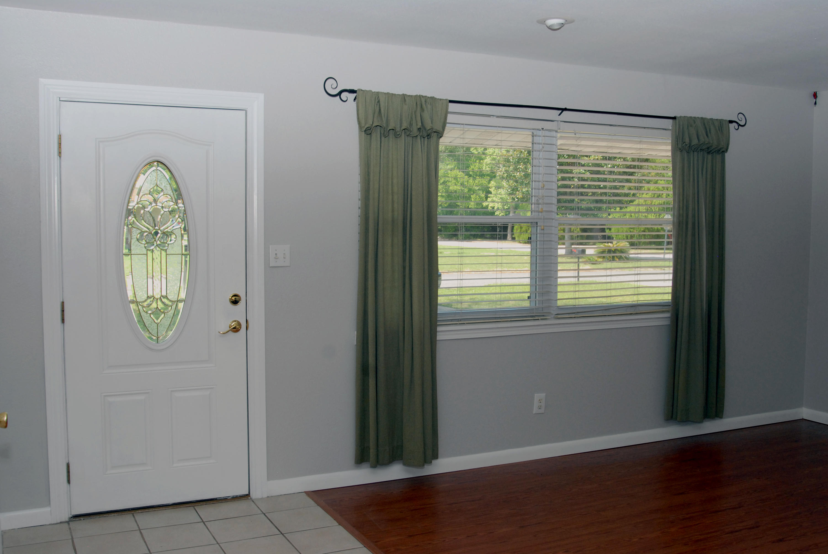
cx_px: 414
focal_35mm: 36
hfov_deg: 53.1
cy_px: 277
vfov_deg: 37.0
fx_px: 829
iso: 500
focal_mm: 24
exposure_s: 1/180
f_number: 7.1
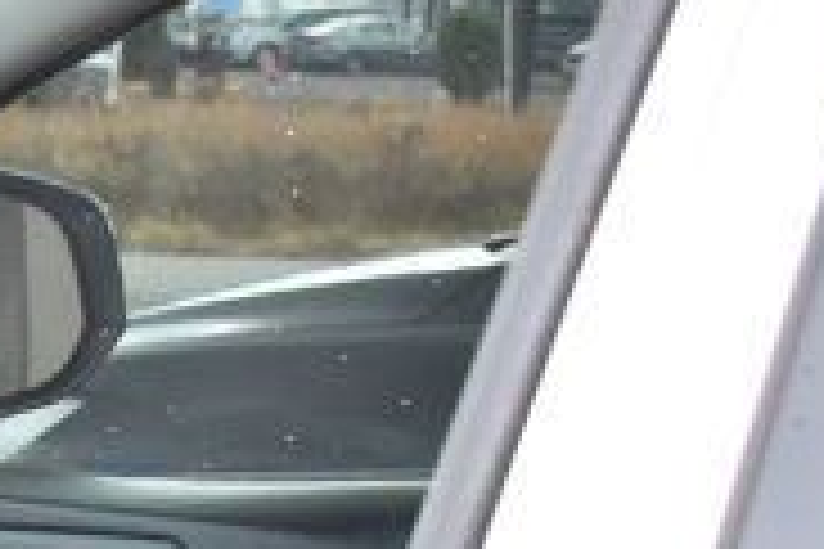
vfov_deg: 6.2
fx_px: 4802
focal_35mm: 210
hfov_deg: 8.7
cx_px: -1274
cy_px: 1490
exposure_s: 1/125
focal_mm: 25
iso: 800
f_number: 4.5
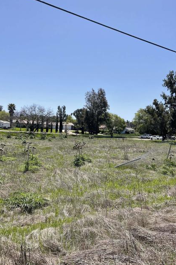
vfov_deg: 60.3
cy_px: 134
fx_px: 227
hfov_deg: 42.3
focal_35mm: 31
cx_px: 94
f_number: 1.8
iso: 20
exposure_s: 1/2320
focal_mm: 3
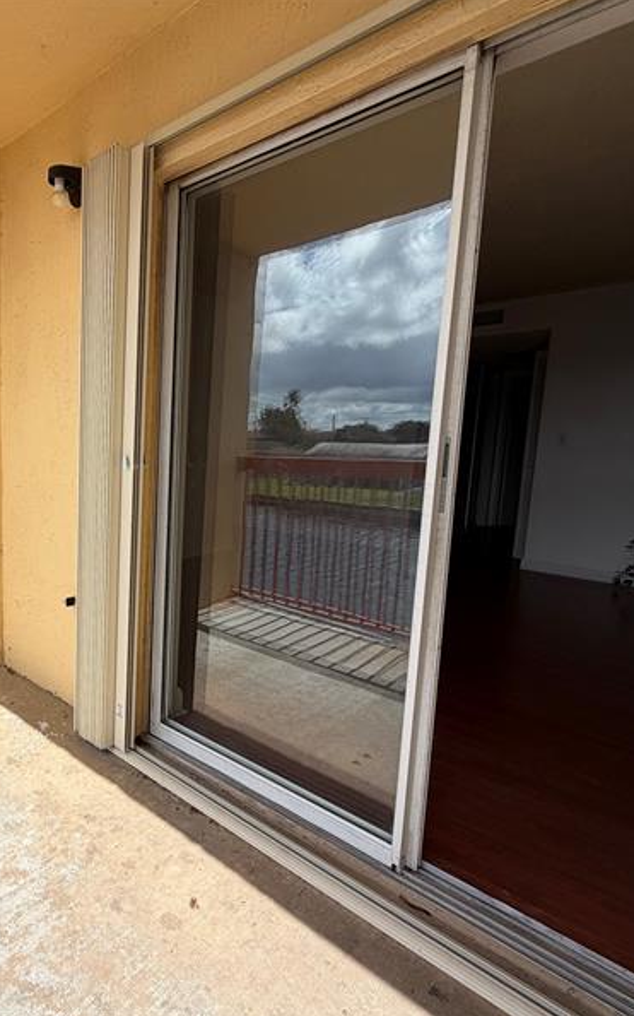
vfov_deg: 85.1
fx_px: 553
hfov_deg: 54.7
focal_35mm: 20
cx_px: 109
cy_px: 508
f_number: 2.2
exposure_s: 1/770
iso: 25
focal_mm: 2.22
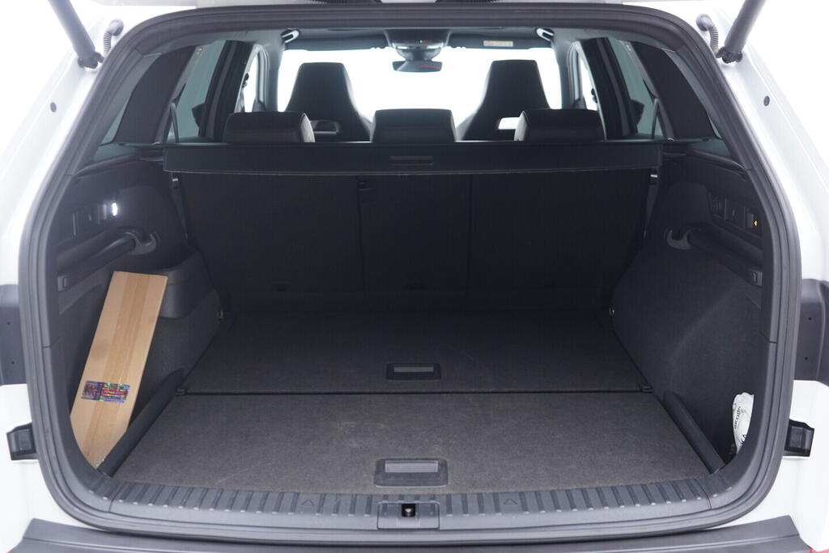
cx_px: 414
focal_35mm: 36
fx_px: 829
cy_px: 276
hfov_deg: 53.1
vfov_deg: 36.9
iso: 640
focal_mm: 24
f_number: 2.8
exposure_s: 1/40
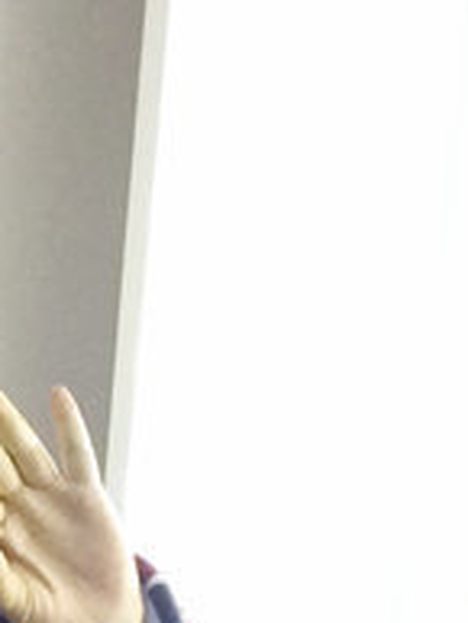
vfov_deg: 13.0
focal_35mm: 140
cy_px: 1039
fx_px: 2521
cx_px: -331
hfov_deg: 10.1
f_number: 2.2
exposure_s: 1/30
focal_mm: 4.12
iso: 100
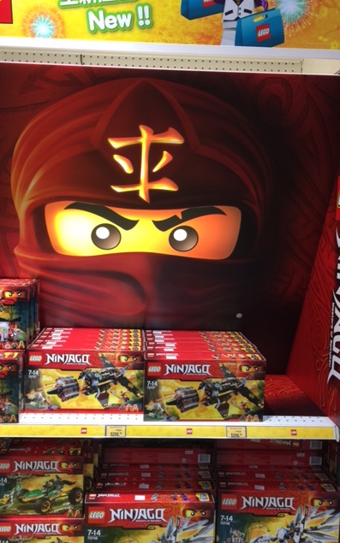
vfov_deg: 61.2
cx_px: 154
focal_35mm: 31
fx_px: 459
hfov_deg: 40.6
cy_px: 270
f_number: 2.2
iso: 32
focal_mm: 4.15
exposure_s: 1/15
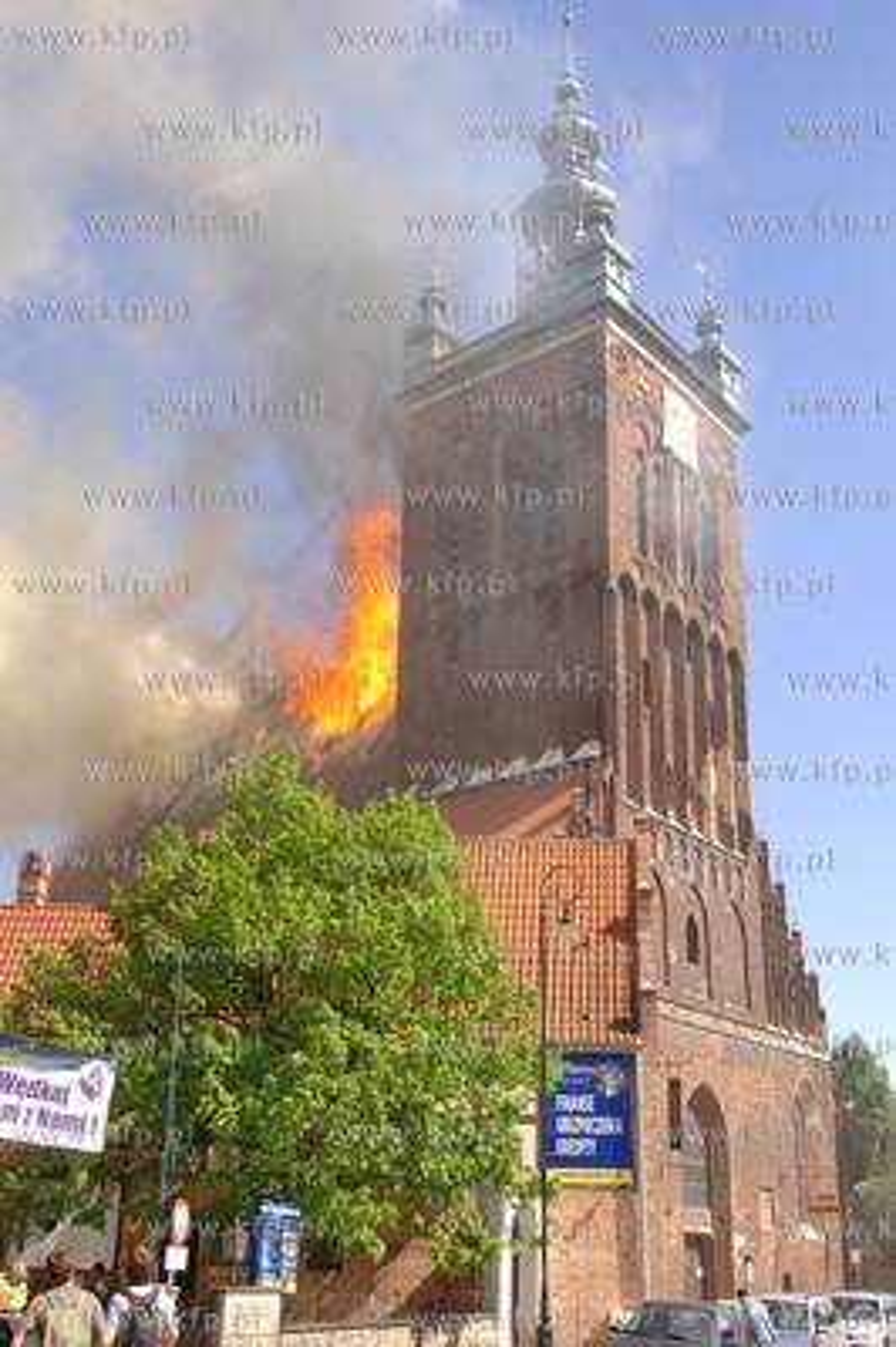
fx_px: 1402
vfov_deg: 51.3
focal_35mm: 38
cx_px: 448
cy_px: 674
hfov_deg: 35.4
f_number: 8
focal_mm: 25
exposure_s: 1/400
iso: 400
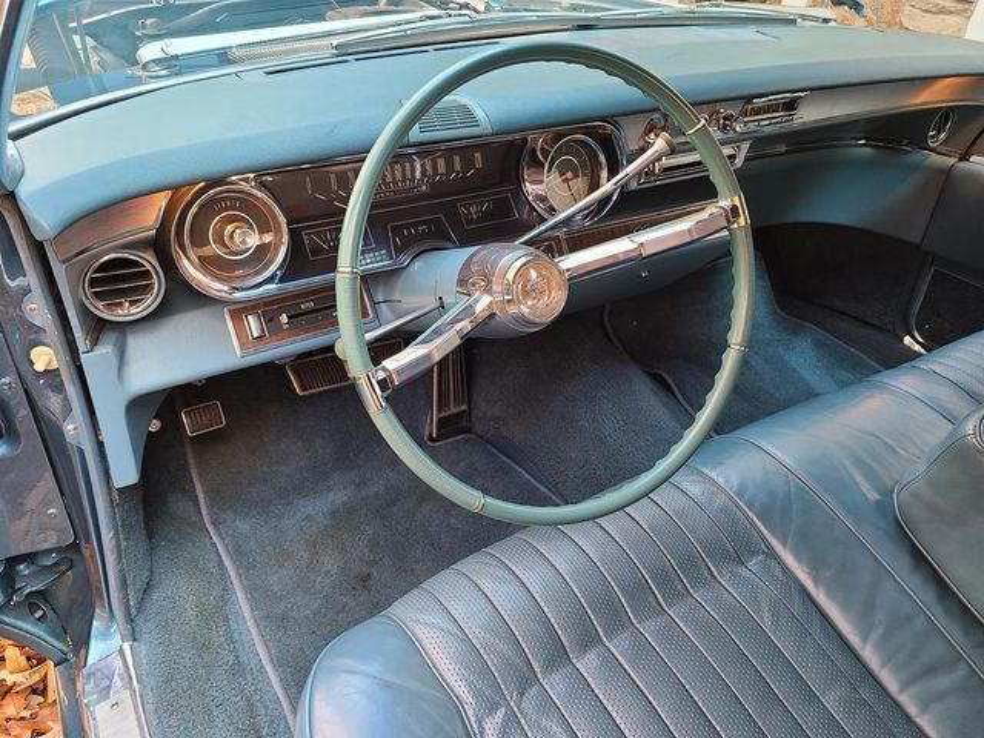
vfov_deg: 53.1
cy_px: 369
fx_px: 739
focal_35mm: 26
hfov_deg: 67.3
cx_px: 492
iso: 160
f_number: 1.8
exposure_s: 1/59
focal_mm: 5.4
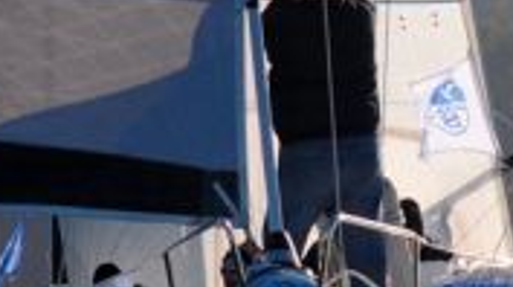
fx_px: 14038
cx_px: 467
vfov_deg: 1.2
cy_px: 259
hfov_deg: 2.1
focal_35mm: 1033
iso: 200
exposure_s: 1/1600
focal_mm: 145
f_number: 5
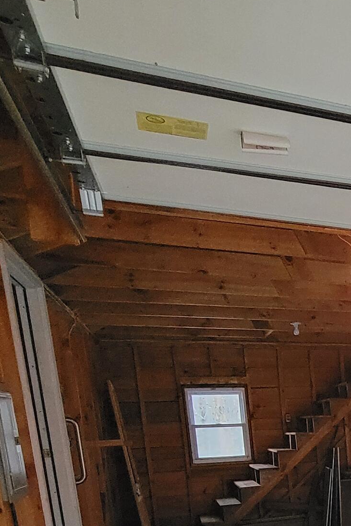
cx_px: 489
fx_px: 541
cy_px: 495
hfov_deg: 27.8
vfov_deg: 45.8
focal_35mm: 37
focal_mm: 2.2
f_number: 2.2
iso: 1250
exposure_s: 1/24
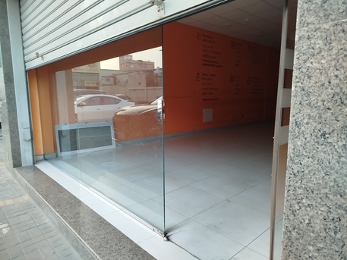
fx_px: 241
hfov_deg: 71.6
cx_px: 174
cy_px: 130
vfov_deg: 56.8
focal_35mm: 24
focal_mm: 5.31
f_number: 1.7
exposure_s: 1/50
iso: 80
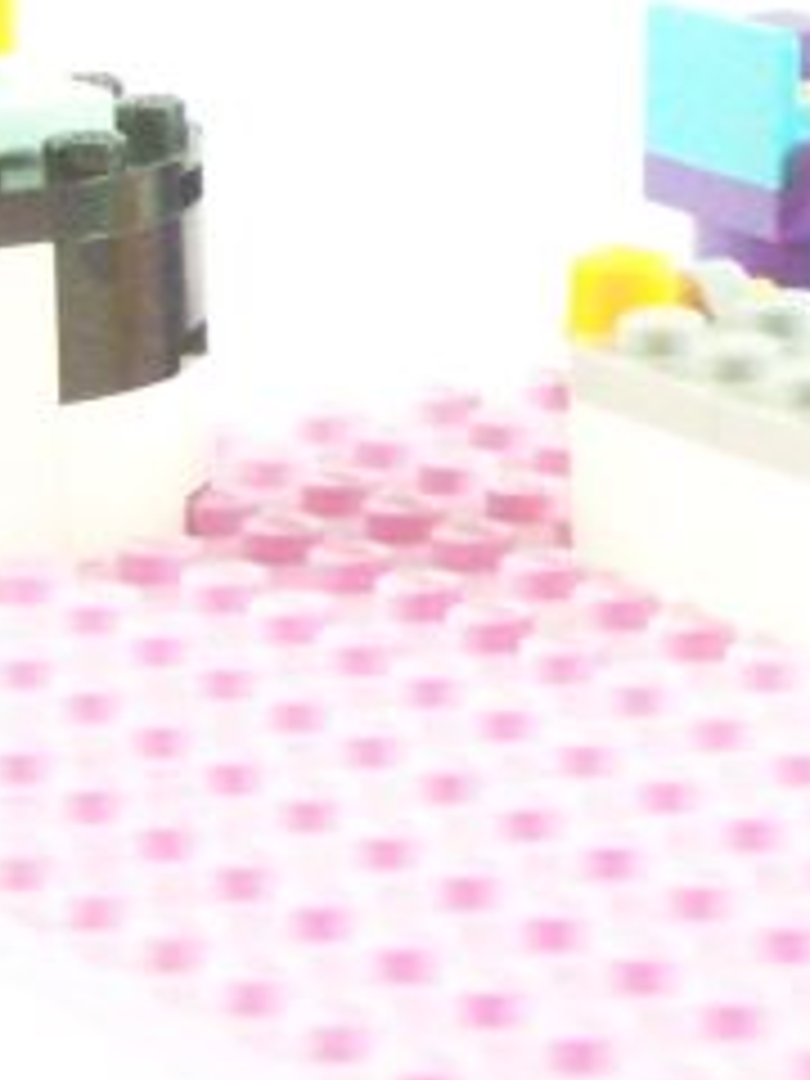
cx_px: 1116
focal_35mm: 218
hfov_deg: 6.7
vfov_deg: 9.0
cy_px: 99
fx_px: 6801
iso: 400
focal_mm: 8.5
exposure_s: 1/60
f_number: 4
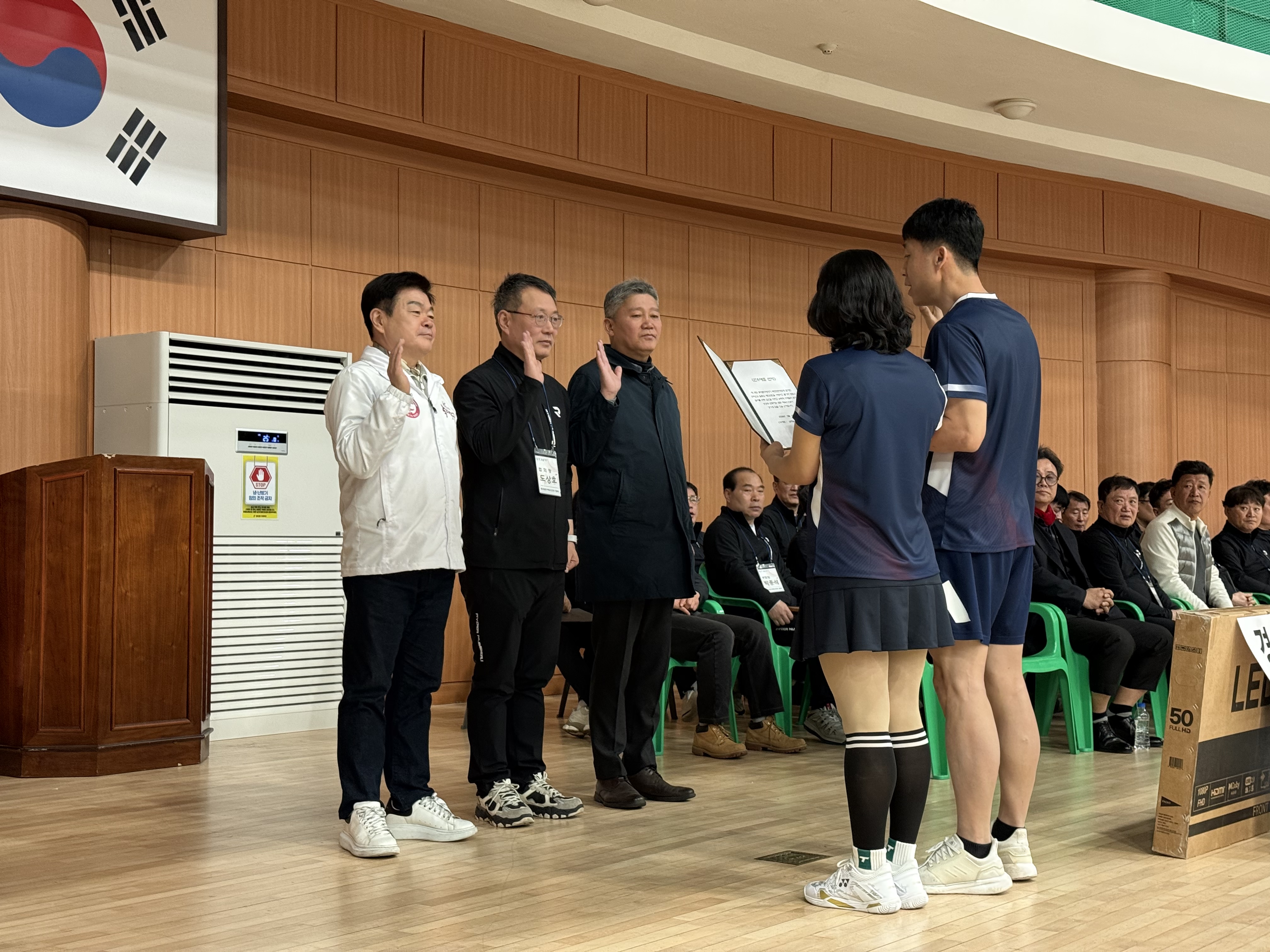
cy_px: 476
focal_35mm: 48
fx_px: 1761
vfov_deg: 30.3
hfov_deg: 39.7
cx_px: 635
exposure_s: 1/40
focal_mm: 6.76
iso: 200
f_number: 1.78
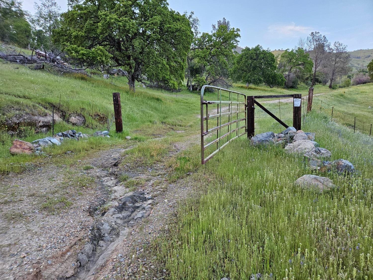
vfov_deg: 58.9
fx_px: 248
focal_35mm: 23
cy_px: 140
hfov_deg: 73.9
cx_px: 186
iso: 200
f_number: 1.8
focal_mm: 5.4
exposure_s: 1/100
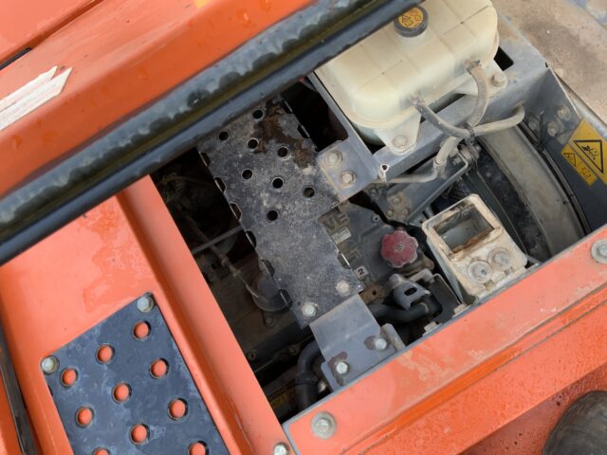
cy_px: 228
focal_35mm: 29
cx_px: 304
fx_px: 509
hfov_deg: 61.7
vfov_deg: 48.2
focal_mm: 3
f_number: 1.8
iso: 64
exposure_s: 1/91
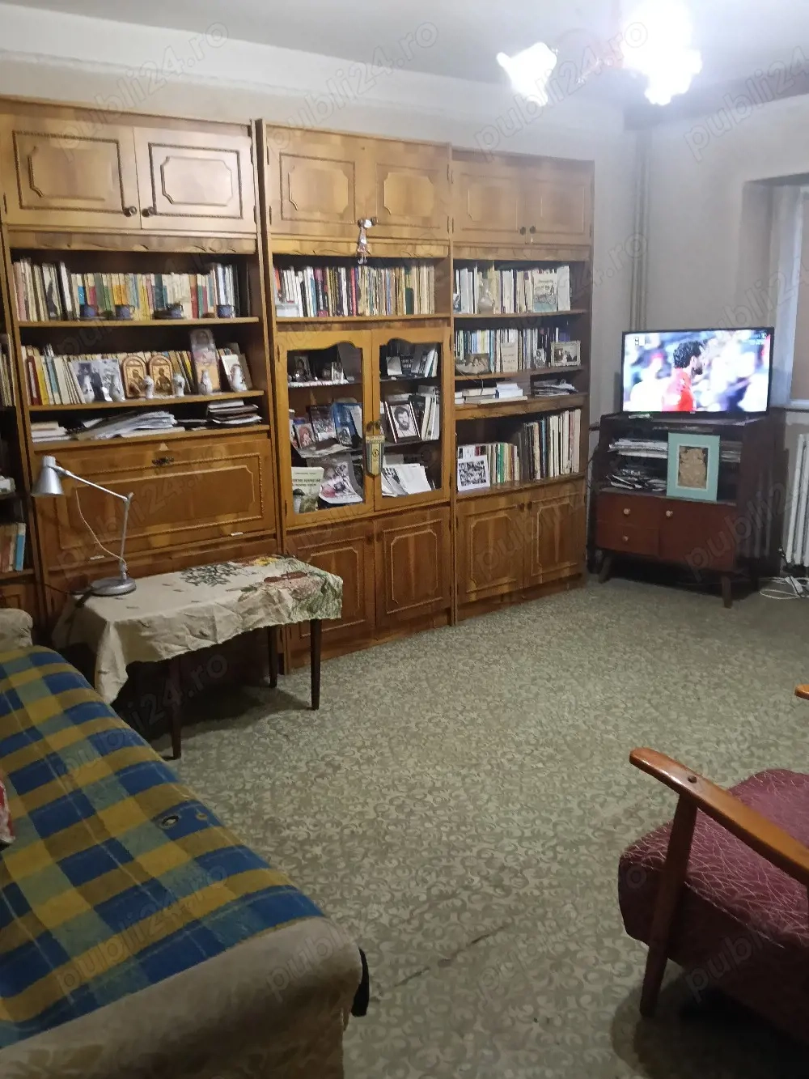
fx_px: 841
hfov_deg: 51.4
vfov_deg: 65.3
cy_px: 540
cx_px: 404
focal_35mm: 27
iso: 1000
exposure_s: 1/25
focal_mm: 3.98
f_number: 1.8
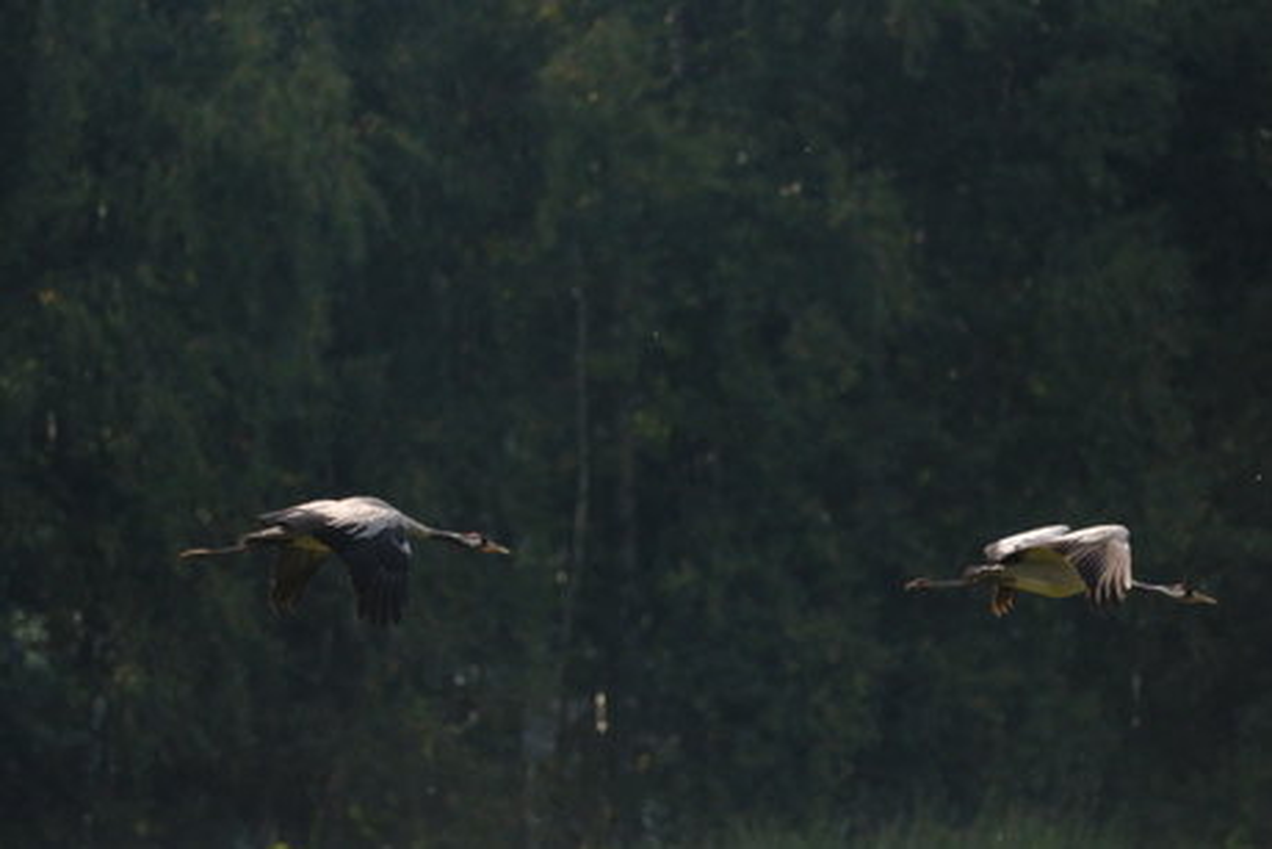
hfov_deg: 2.3
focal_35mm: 900
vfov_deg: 1.5
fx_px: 31808
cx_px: 636
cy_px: 424
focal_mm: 600
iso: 6400
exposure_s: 1/8000
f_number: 8
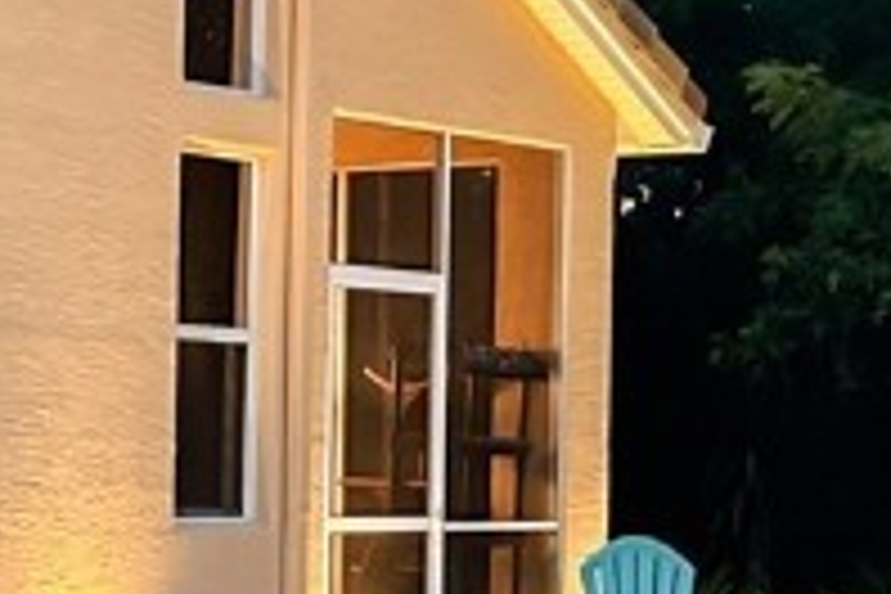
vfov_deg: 9.8
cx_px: 22
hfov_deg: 14.4
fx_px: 3465
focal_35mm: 140
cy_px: 436
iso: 1000
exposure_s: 1/30
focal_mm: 5.7
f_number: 1.5
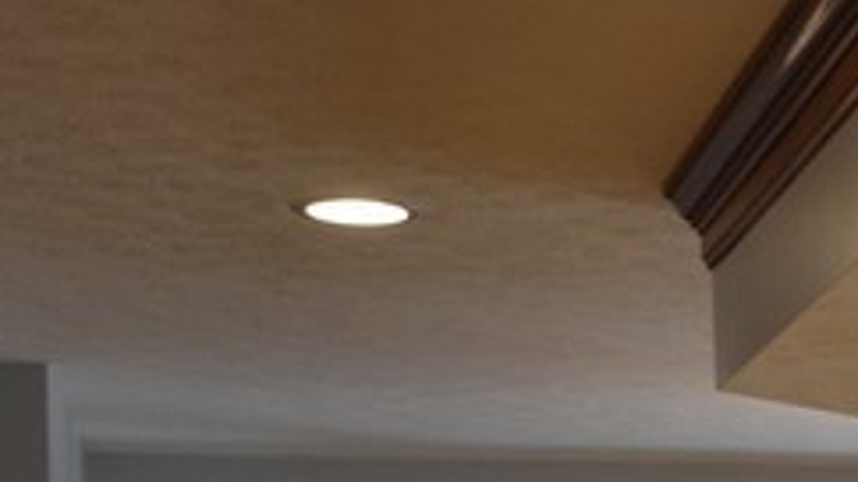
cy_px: 854
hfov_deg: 16.1
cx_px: 1078
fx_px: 2889
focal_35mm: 127
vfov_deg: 9.1
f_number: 3.5
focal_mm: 18
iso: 400
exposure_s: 1/60
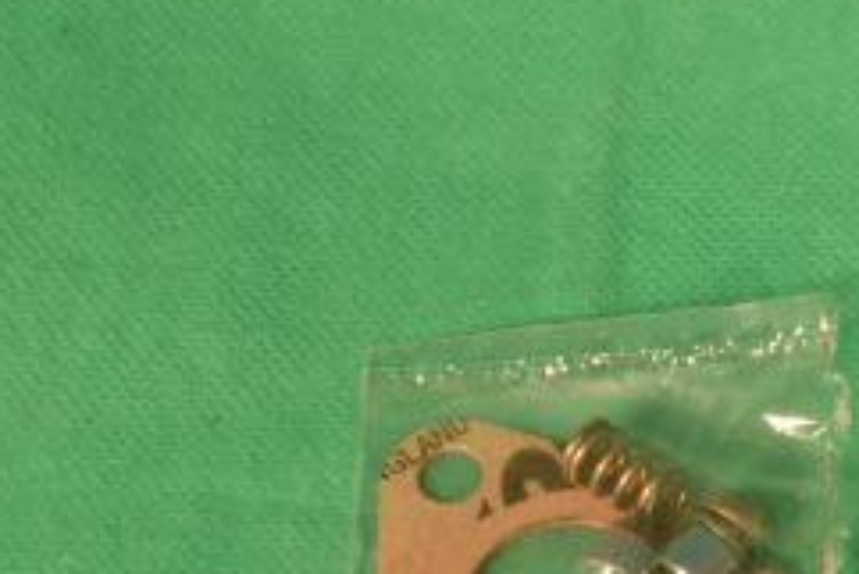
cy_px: 660
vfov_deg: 10.7
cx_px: 852
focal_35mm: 127
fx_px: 3032
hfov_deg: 15.8
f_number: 18
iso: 640
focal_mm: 34
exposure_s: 1/50
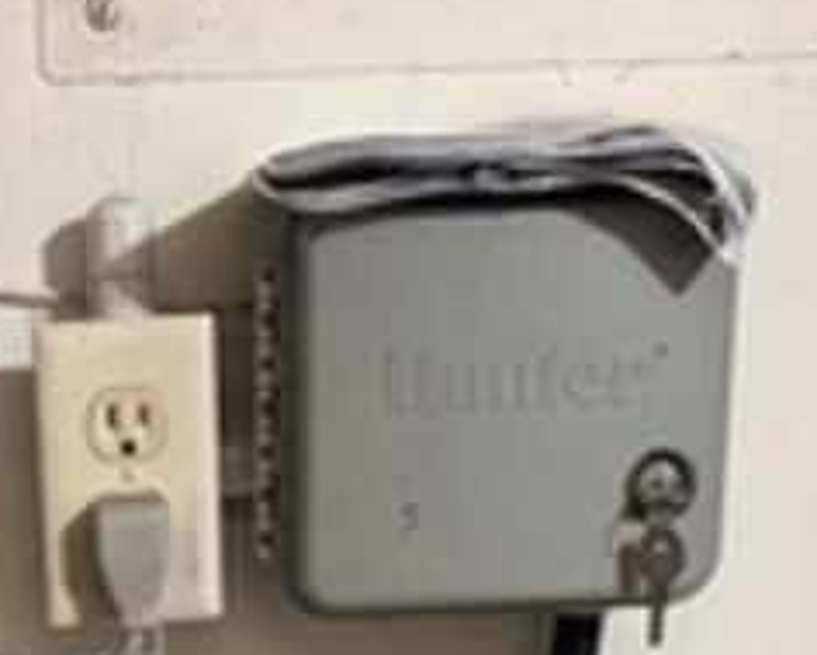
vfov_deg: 10.4
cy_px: 1584
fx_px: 3072
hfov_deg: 15.0
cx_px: 59
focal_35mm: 127
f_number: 1.78
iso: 800
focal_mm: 6.76
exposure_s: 1/60
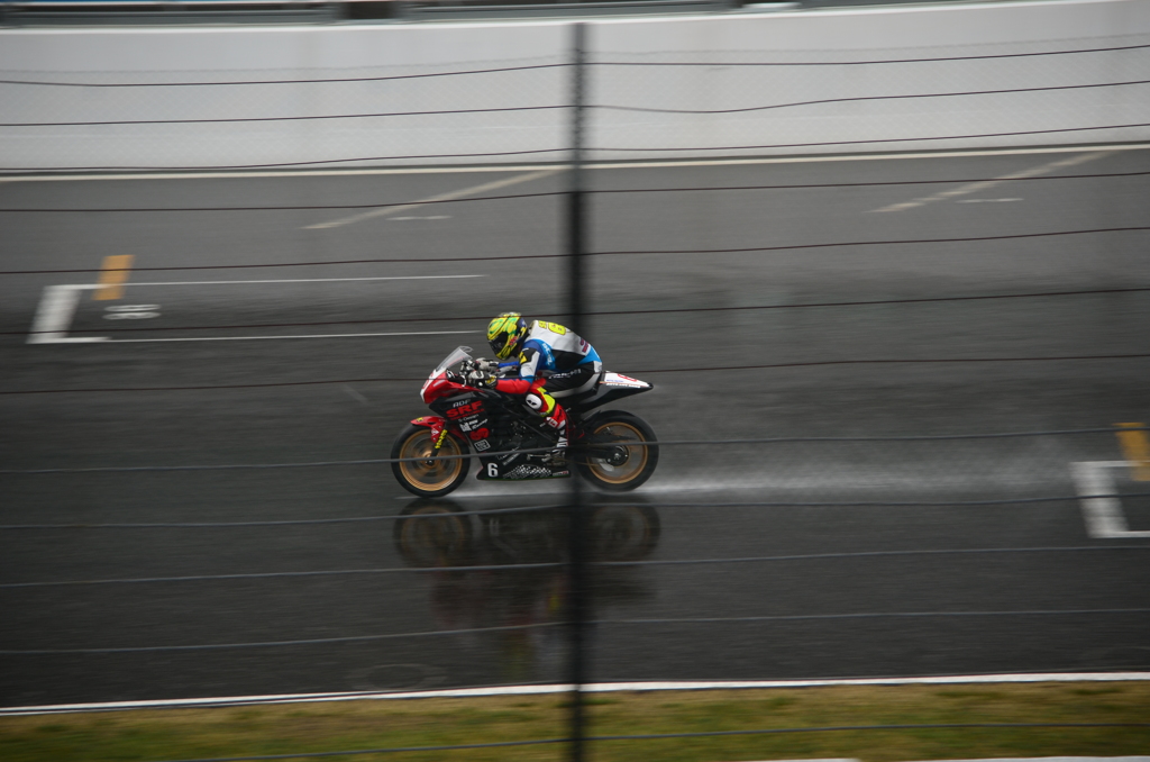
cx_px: 575
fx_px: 6455
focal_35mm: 202
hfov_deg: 10.2
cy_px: 381
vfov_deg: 6.8
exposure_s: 1/200
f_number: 4.8
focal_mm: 135
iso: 180
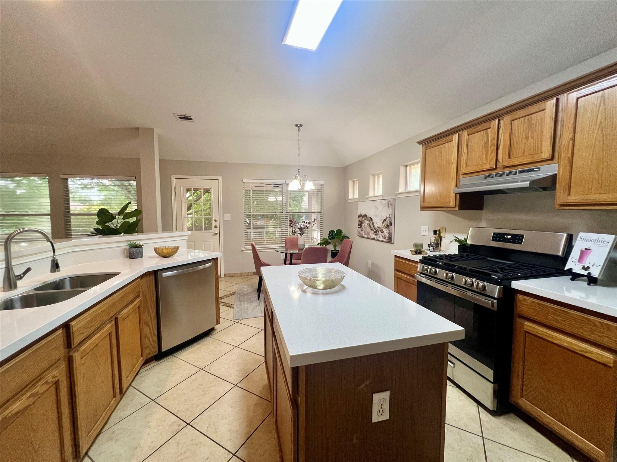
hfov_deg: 106.2
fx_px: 232
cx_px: 308
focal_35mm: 13
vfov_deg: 89.9
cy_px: 231
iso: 200
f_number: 1.8
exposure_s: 1/120
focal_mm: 1.57
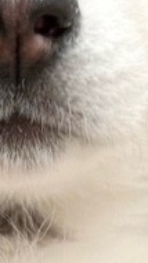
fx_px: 1227
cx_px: 25
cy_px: 165
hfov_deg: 6.9
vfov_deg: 12.2
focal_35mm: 176
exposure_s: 1/50
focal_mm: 6.76
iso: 125
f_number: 1.78
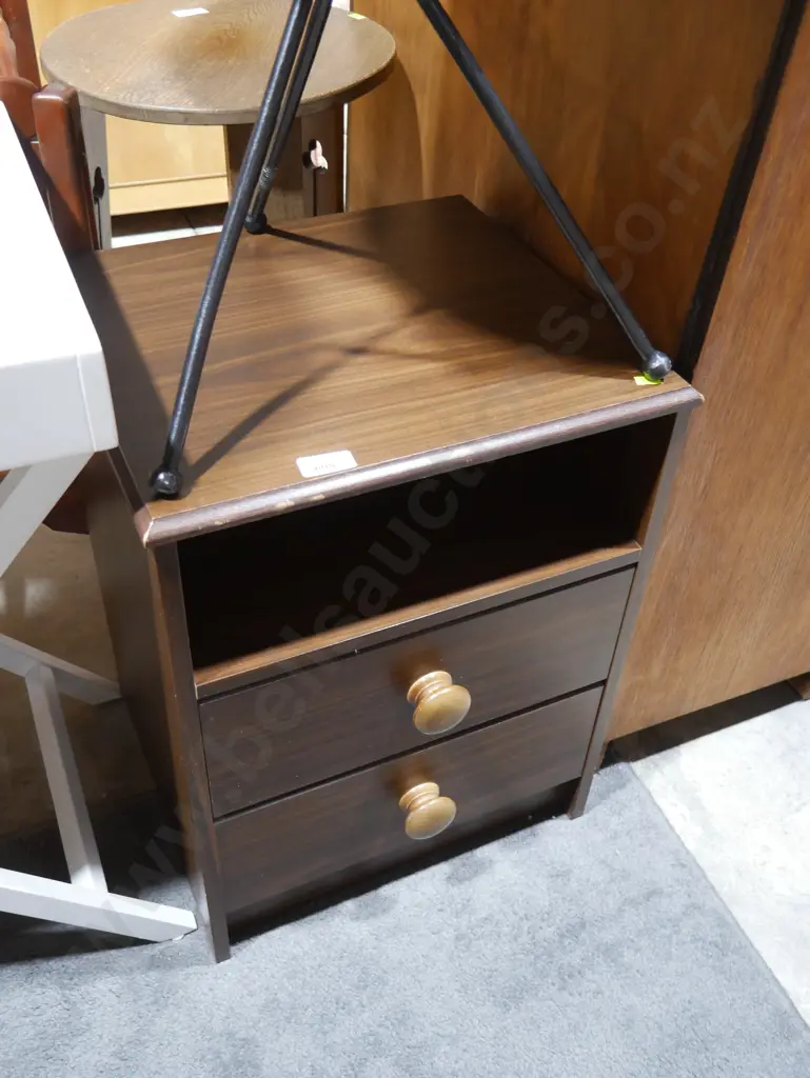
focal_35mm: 32
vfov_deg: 56.8
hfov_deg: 44.2
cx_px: 405
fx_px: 998
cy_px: 539
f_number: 3.6
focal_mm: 16
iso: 1250
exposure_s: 1/60
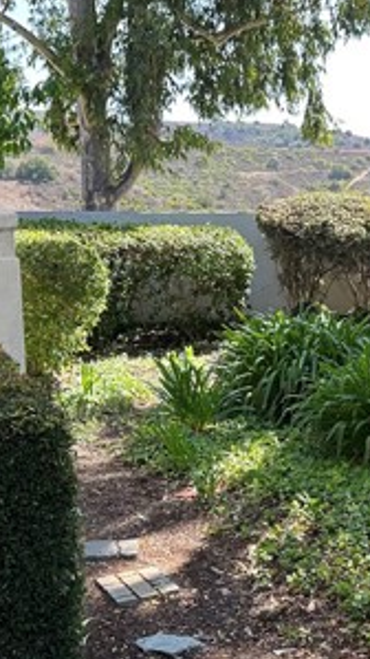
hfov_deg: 21.0
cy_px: 337
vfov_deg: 37.2
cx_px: 333
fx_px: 978
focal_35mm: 56
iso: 80
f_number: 1.78
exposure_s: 1/594
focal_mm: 6.86
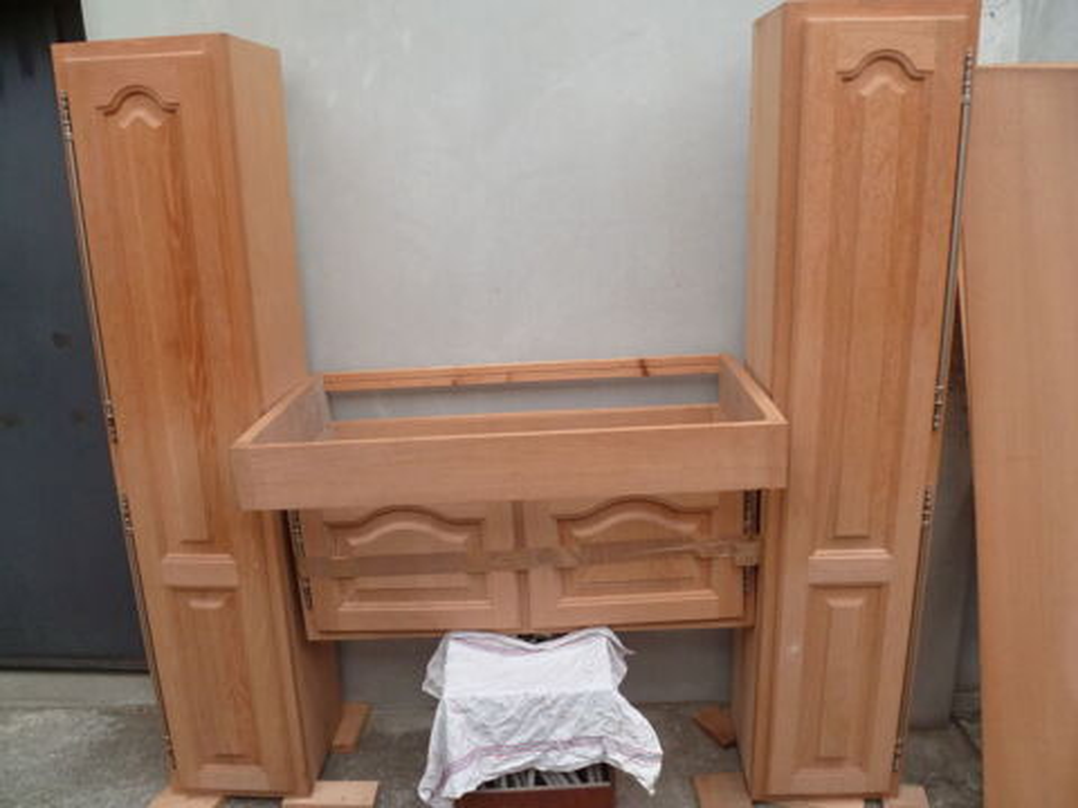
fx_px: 872
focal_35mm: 28
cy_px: 404
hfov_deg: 63.4
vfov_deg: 49.7
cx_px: 539
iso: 200
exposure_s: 1/500
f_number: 3.3
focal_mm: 5
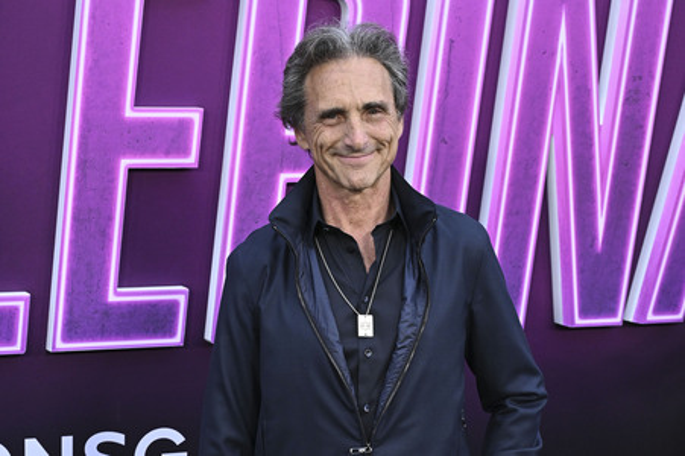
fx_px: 913
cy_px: 228
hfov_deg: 41.1
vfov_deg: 28.0
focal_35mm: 48
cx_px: 342
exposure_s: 1/320
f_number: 5.6
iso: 1600
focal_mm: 48
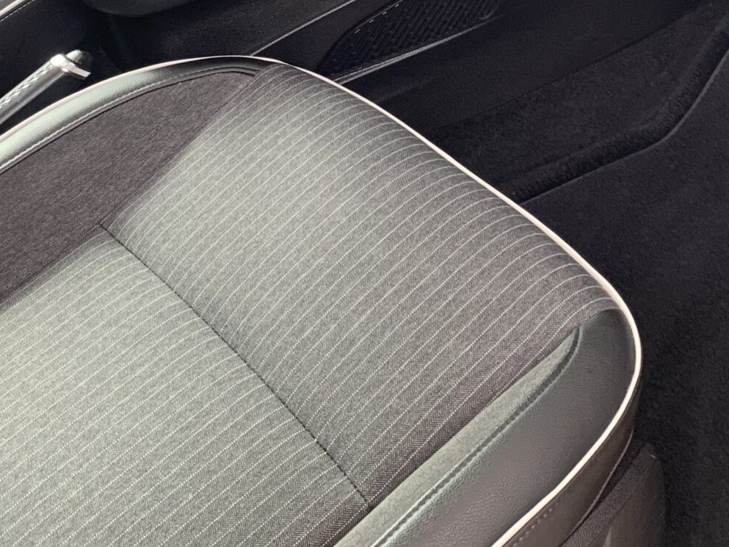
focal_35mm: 67
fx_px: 1411
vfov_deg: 20.5
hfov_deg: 29.0
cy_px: -111
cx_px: 336
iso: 125
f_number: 1.8
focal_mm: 4.25
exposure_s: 1/60
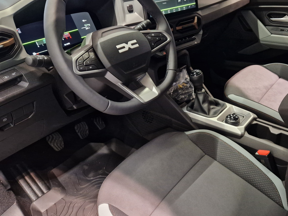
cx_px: 190
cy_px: 90
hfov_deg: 55.7
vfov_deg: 44.0
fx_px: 266
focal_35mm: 32
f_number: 1.8
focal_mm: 5.4
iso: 500
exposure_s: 1/100
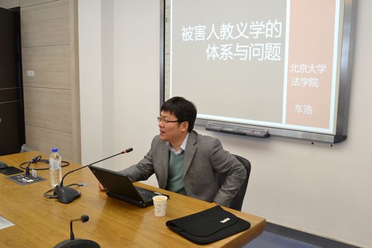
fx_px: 372
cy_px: 124
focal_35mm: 36
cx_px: 186
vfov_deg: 36.9
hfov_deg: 53.1
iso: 900
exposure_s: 1/30
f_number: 8
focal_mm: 24
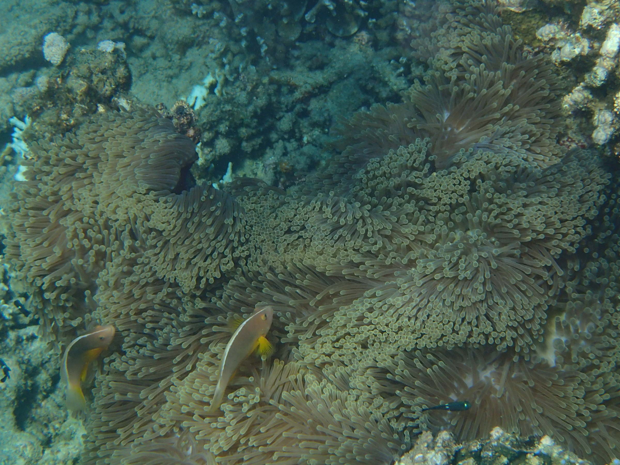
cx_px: 310
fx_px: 1791
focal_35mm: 100
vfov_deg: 14.8
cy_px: 232
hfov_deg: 19.6
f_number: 6.3
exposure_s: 1/320
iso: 200
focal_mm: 18
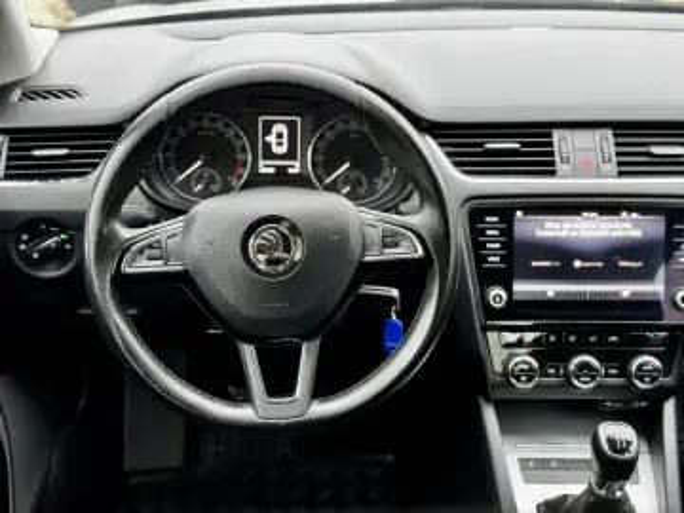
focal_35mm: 48
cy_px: 256
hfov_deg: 39.7
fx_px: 948
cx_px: 342
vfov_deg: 30.3
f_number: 1.78
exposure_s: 1/47
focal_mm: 6.76
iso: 250
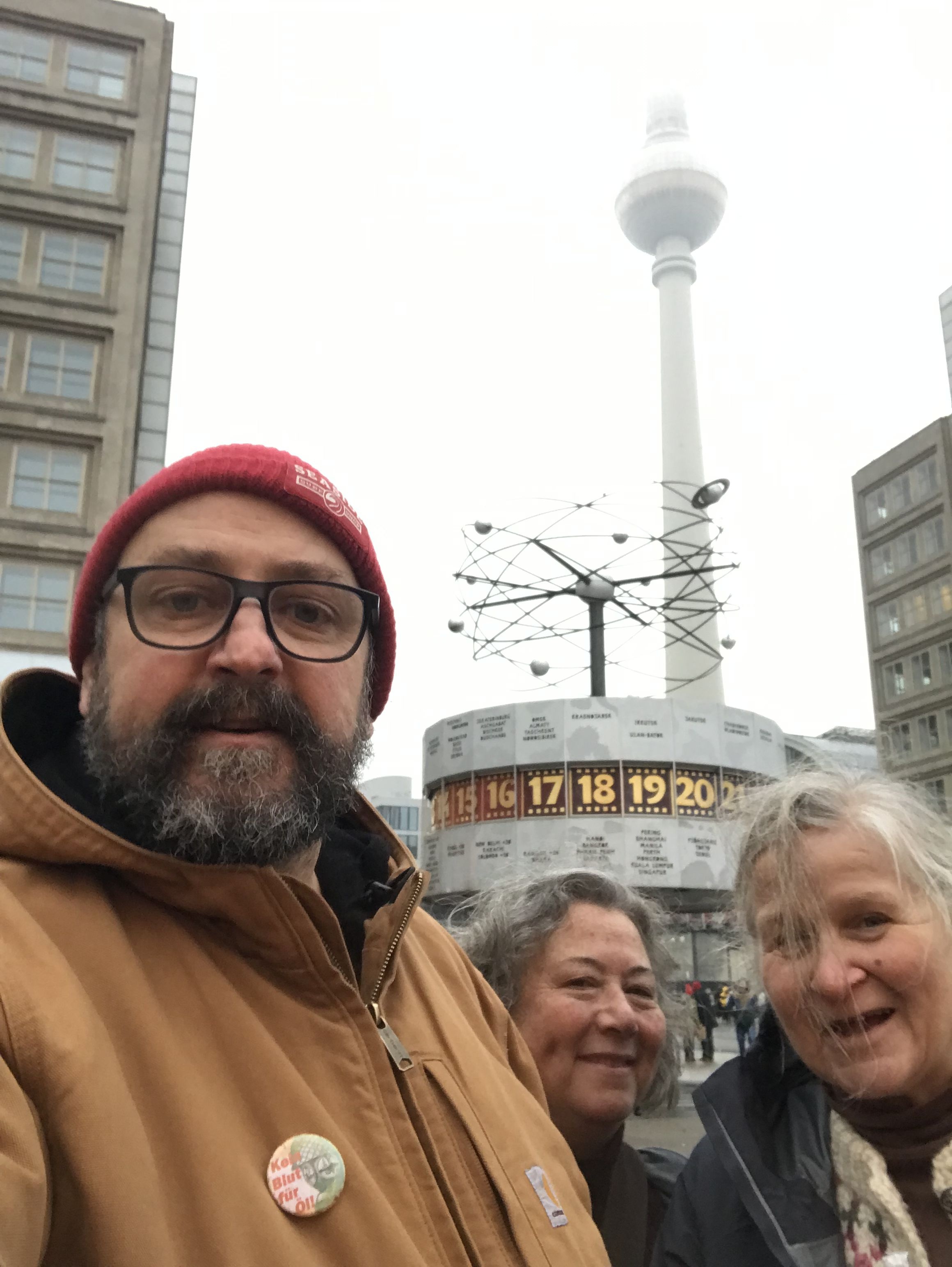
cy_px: 634
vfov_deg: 56.8
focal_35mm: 32
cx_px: 476
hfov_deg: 44.2
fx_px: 1172
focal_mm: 2.87
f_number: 2.2
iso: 25
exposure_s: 1/33
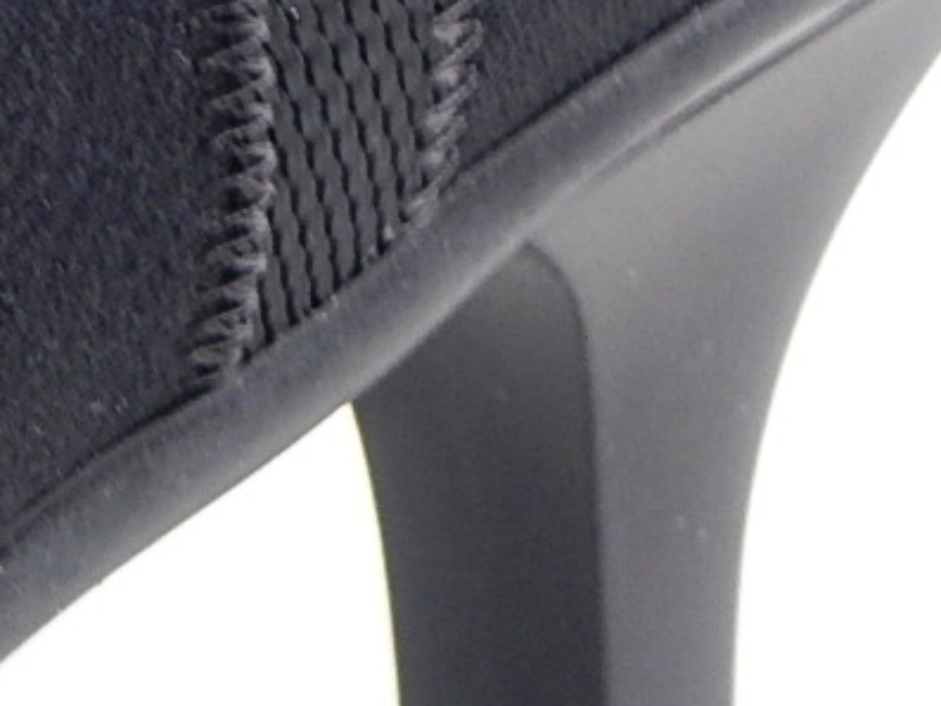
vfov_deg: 4.9
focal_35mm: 302
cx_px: 218
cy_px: -429
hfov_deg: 6.6
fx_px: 8212
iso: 400
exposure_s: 1/15
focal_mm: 13.5
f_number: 4.2
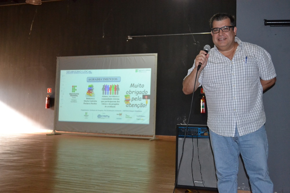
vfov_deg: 31.9
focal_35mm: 42
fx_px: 338
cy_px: 96
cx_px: 145
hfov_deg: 46.4
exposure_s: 1/60
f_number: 4.5
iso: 3200
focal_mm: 28
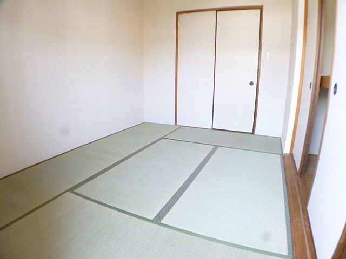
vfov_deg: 44.2
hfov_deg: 56.8
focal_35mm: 32
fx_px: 320
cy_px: 130
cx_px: 173
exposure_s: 1/40
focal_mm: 5.7
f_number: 2.9
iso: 400
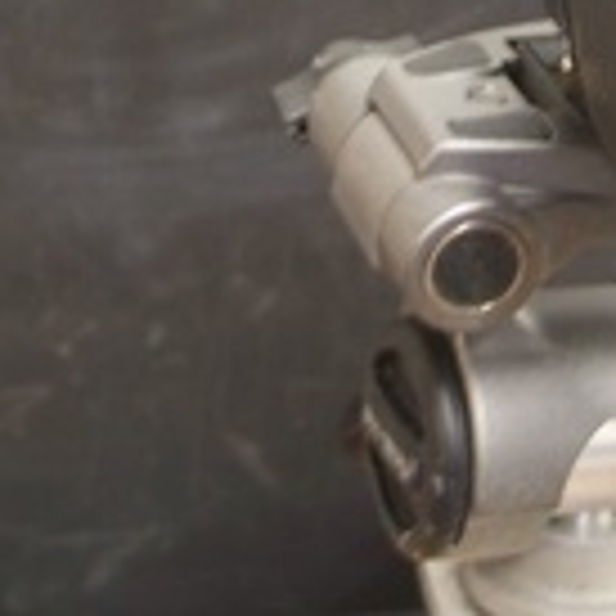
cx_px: 283
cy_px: -81
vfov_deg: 14.8
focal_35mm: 115
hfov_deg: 15.2
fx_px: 2315
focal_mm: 7.8
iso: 200
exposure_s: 1/15
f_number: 2.8
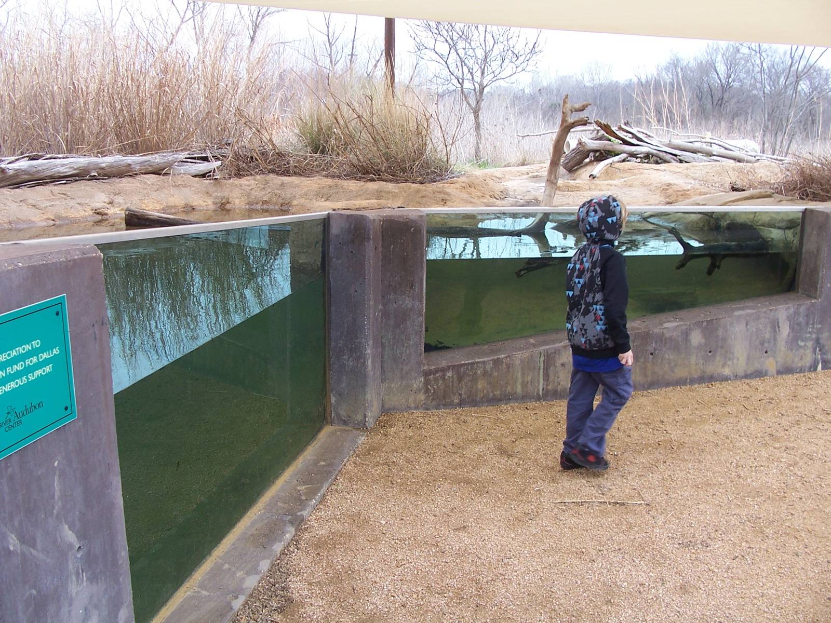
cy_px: 312
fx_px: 840
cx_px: 416
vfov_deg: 40.7
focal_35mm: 35
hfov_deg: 52.6
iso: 80
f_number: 2.8
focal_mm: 6
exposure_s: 1/125
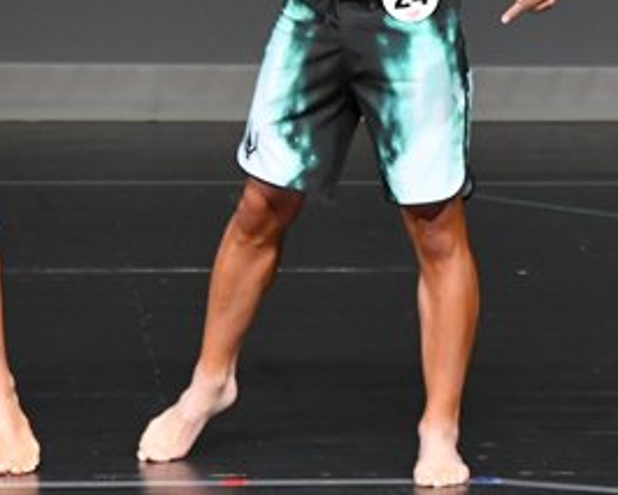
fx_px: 15754
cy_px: 16
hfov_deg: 2.2
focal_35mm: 861
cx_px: 515
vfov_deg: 1.8
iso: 4000
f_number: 5.6
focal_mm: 210
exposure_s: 1/400
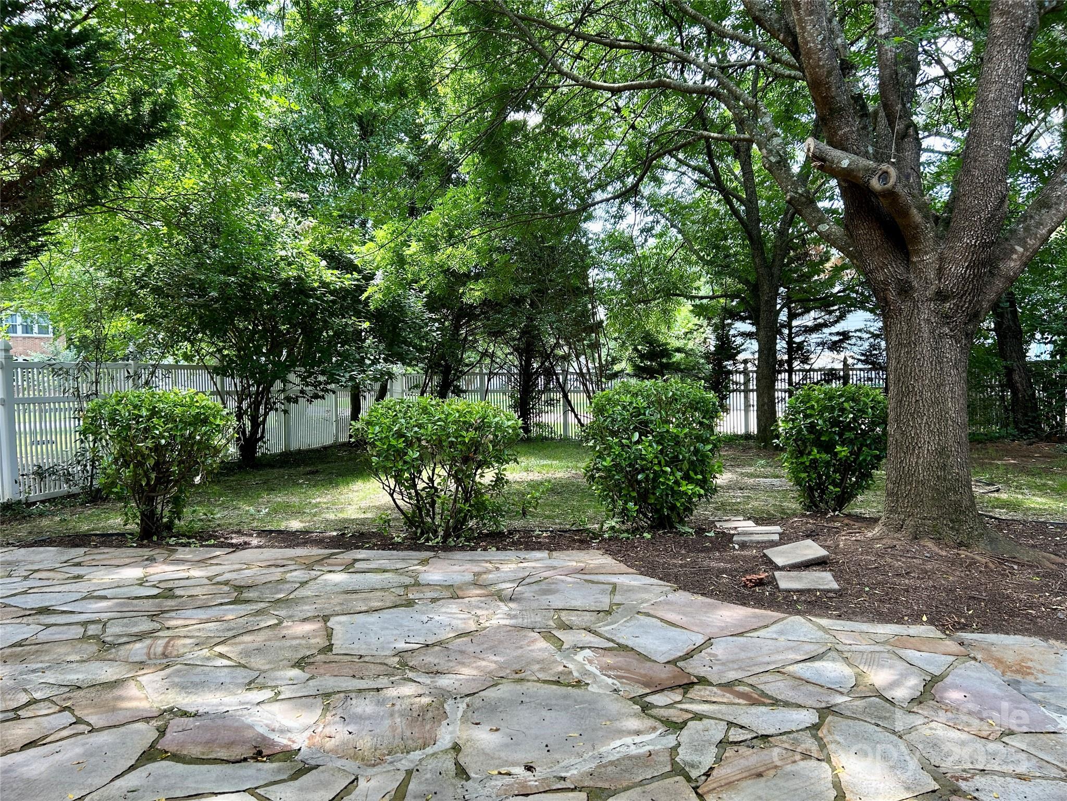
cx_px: 534
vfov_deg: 53.1
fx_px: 801
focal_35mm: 26
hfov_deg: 67.3
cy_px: 400
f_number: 1.5
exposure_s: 1/212
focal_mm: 5.7
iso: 40
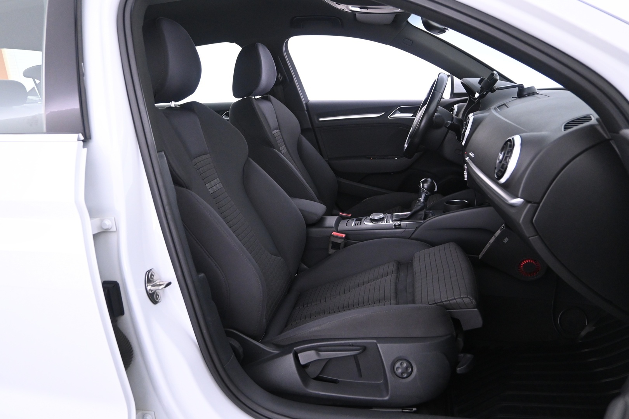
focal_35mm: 26
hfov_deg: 68.9
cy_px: 210
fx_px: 459
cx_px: 314
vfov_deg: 49.1
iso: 2500
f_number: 3.5
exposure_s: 1/30
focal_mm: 17.5
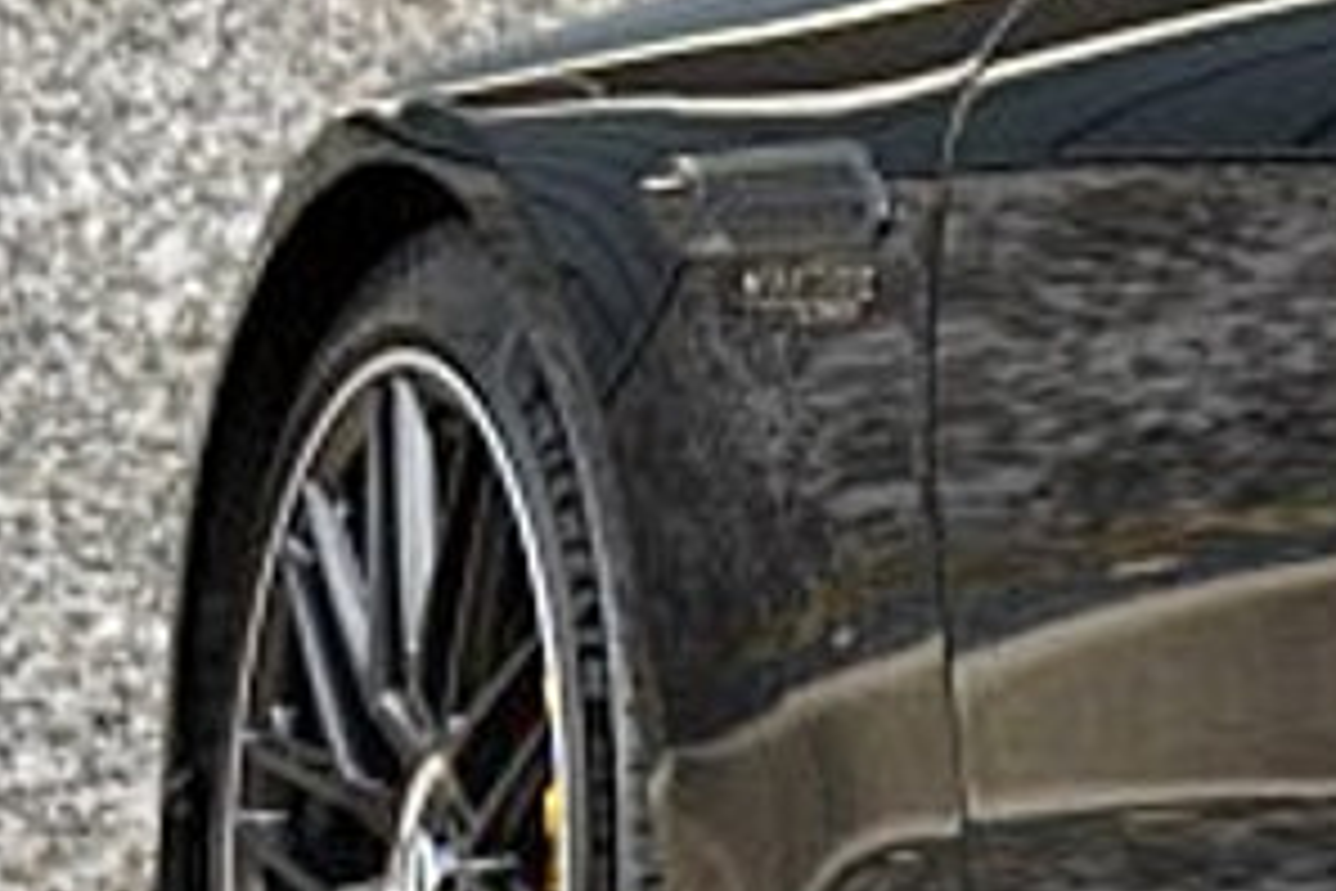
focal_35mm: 310
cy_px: 266
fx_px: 11504
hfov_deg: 6.1
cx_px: 3990
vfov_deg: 4.4
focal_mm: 32
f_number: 8
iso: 720
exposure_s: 1/60
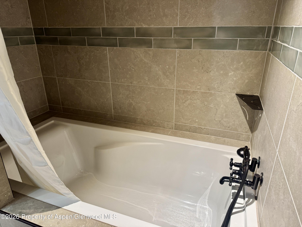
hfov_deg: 71.6
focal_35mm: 24
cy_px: 114
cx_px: 151
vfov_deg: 56.8
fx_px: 209
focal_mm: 6.76
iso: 125
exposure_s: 1/60
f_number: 1.78
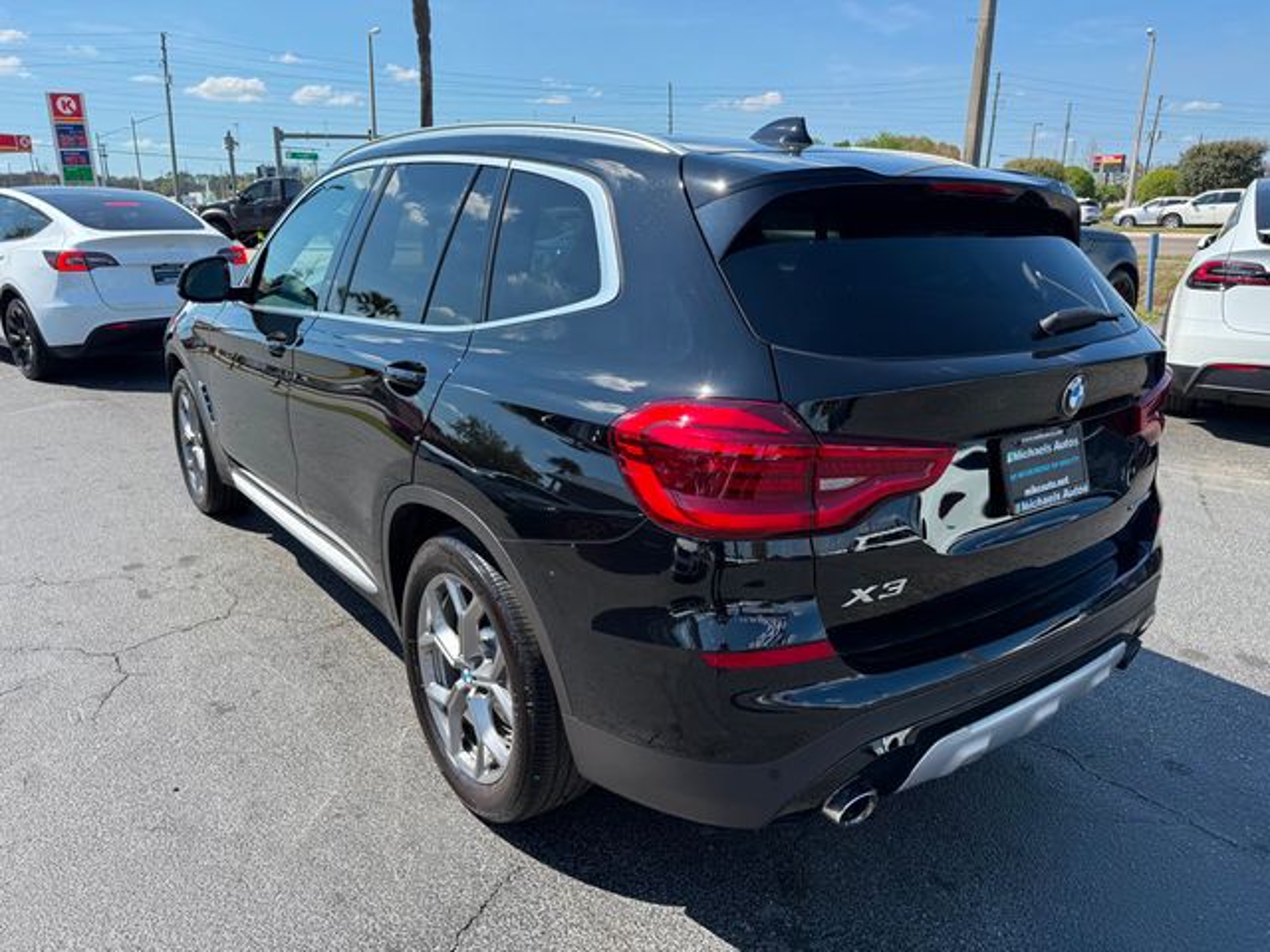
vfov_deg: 56.8
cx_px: 635
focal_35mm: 24
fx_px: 881
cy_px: 476
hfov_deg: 71.6
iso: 100
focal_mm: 6.76
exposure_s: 1/2703
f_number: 1.78
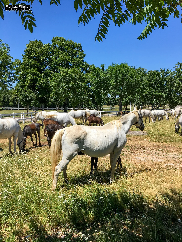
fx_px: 203
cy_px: 121
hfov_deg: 48.2
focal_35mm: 29
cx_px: 91
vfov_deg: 61.7
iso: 25
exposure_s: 1/1250
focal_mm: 4.15
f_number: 2.2
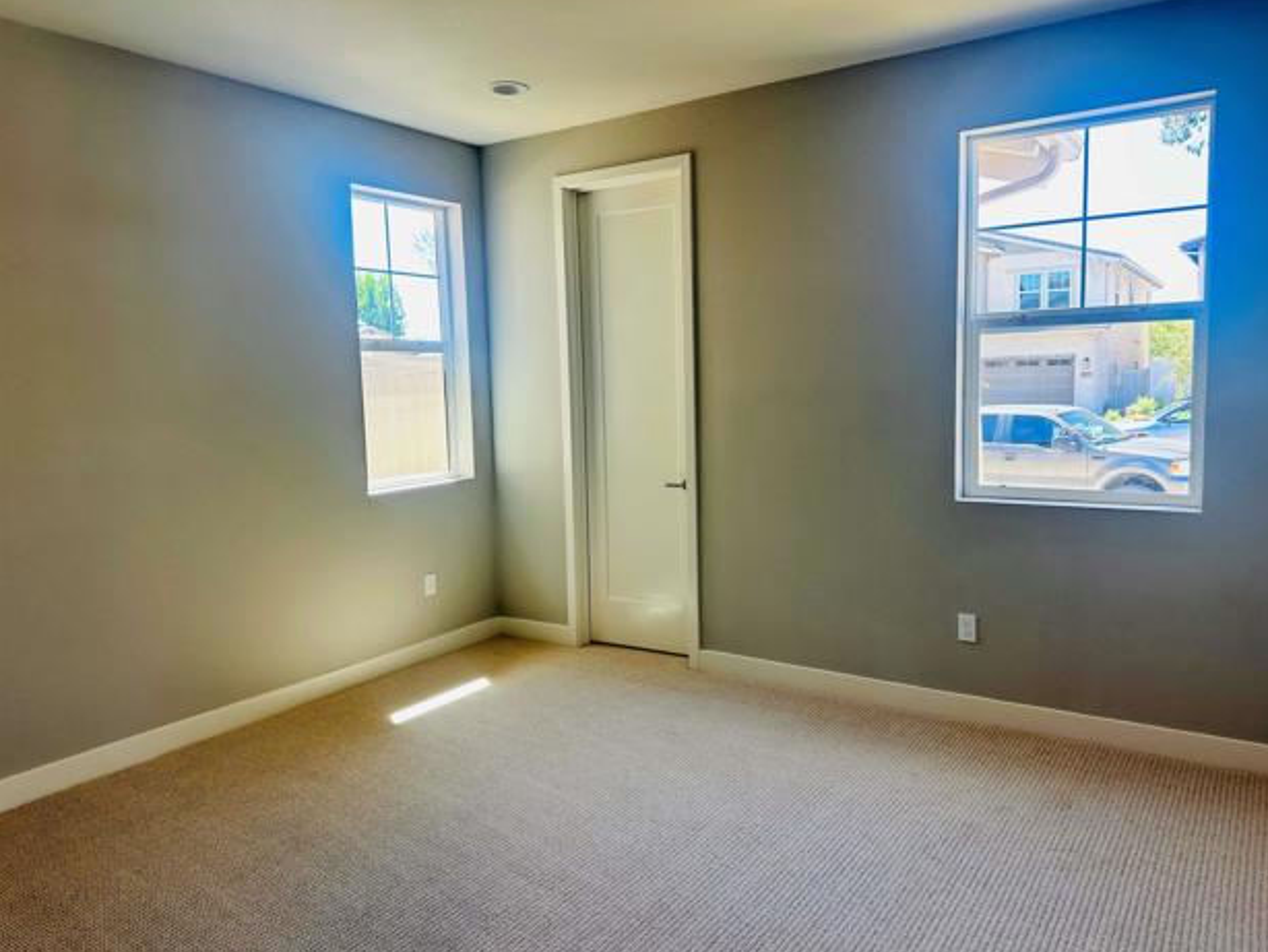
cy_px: 473
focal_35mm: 25
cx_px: 659
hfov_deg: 69.3
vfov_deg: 54.9
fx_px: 916
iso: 80
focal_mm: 6.86
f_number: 1.78
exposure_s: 1/130
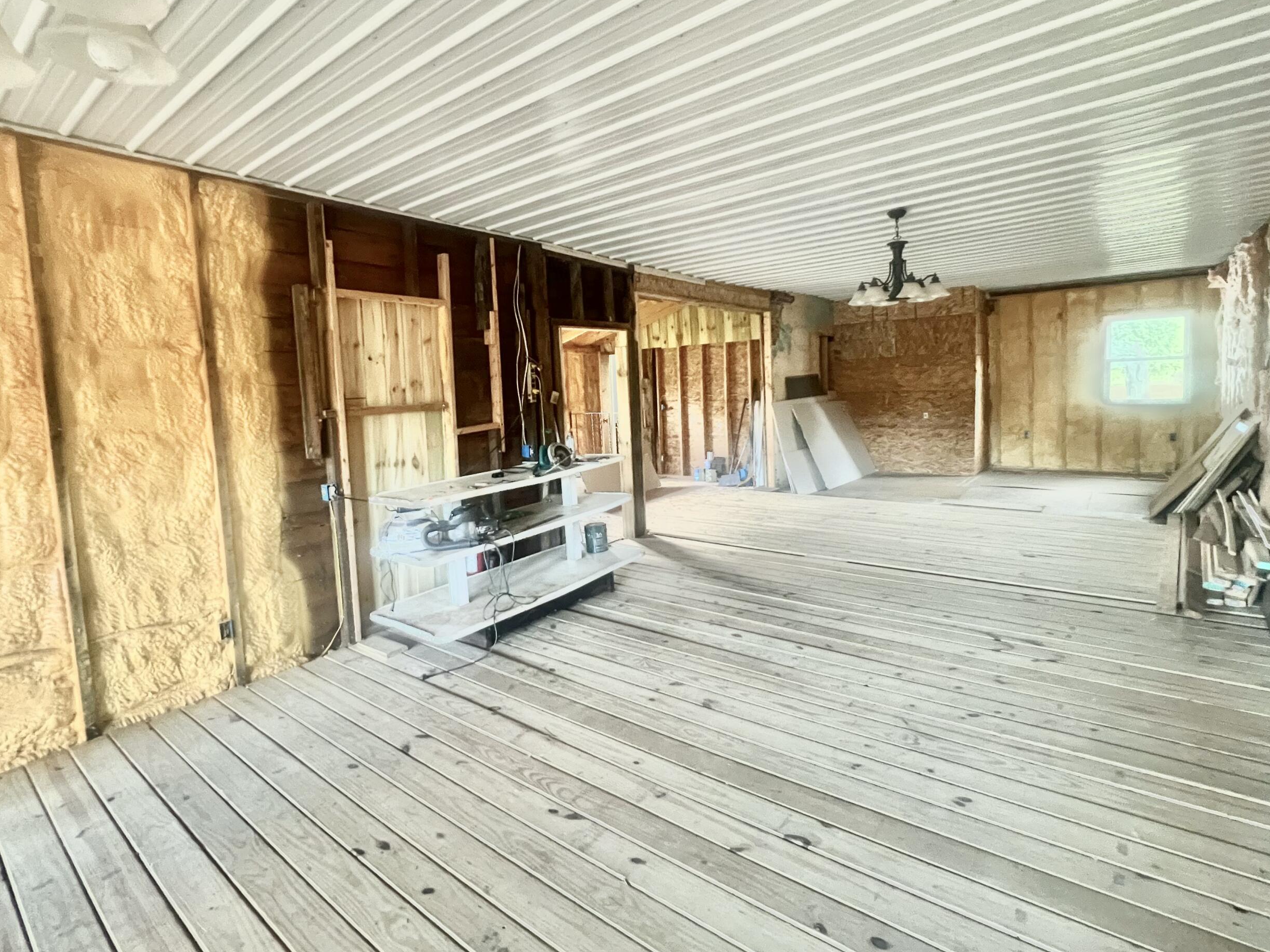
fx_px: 587
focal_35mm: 16
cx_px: 630
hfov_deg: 94.5
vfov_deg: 77.9
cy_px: 431
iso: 640
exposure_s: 1/40
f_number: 1.8
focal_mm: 1.57
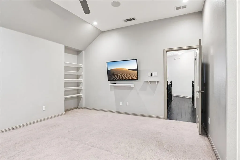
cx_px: 120
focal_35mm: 18
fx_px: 120
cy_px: 80
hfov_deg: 90.0
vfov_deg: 67.3
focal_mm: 18
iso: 400
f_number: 8
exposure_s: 1/5
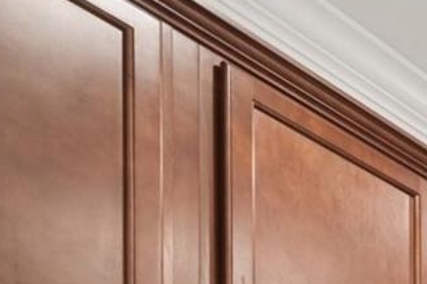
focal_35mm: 69
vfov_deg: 14.5
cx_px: 1017
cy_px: 644
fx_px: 818
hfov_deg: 15.4
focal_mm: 14
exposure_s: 1/5
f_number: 8
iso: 400
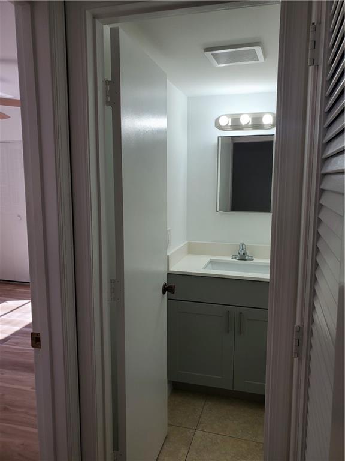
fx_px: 346
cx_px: 172
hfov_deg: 53.1
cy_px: 230
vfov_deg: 67.3
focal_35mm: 26
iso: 50
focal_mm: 4.3
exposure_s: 1/160
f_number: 2.4
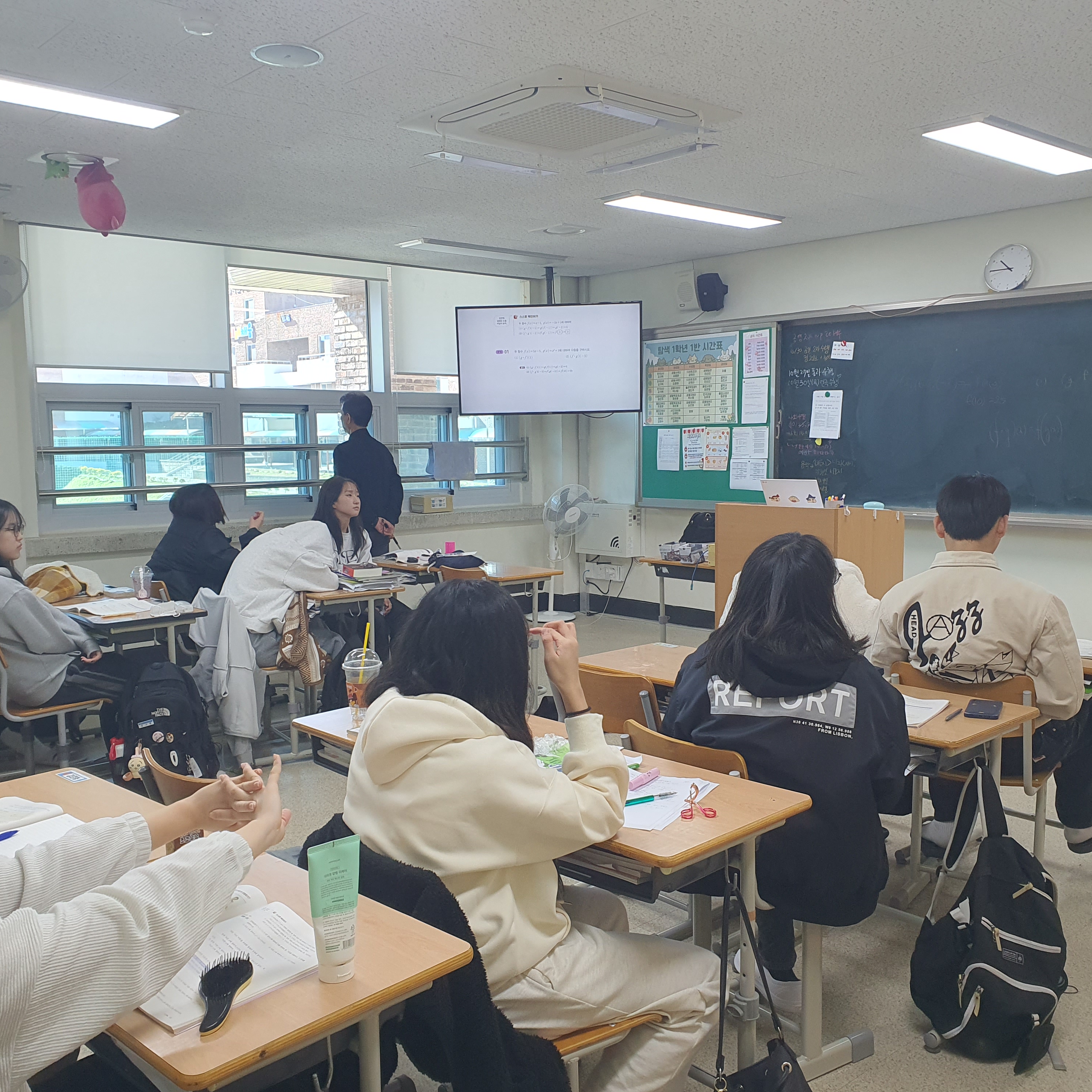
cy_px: 552
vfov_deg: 52.5
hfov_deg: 52.5
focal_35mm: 31
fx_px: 1106
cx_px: 570
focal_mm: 4.3
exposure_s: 1/120
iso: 160
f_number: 2.4
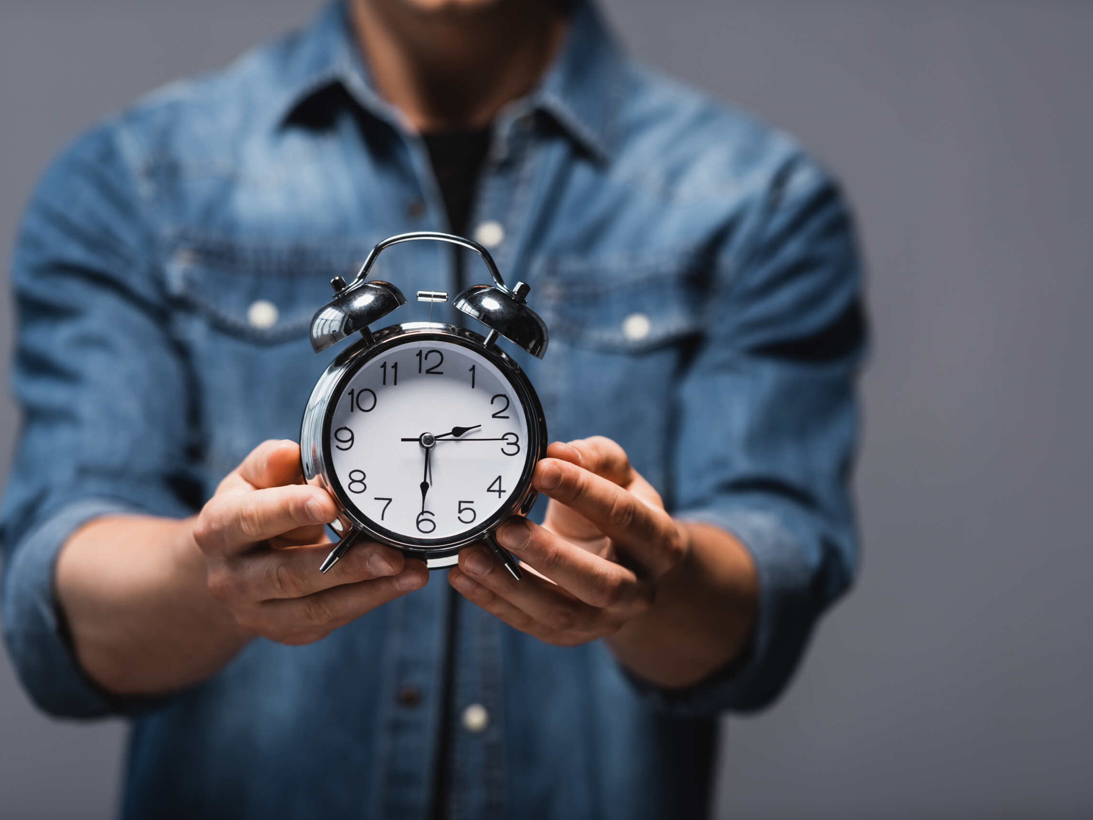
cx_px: 564
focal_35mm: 157
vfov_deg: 9.5
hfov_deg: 12.6
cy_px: 410
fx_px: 4958
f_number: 2.8
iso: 100
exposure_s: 1/200
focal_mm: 145
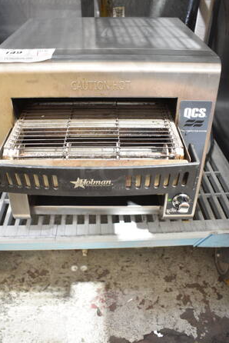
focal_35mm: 29
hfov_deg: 45.0
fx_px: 276
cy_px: 170
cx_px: 107
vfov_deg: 63.6
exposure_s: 1/30
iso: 2000
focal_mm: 18
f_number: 3.5
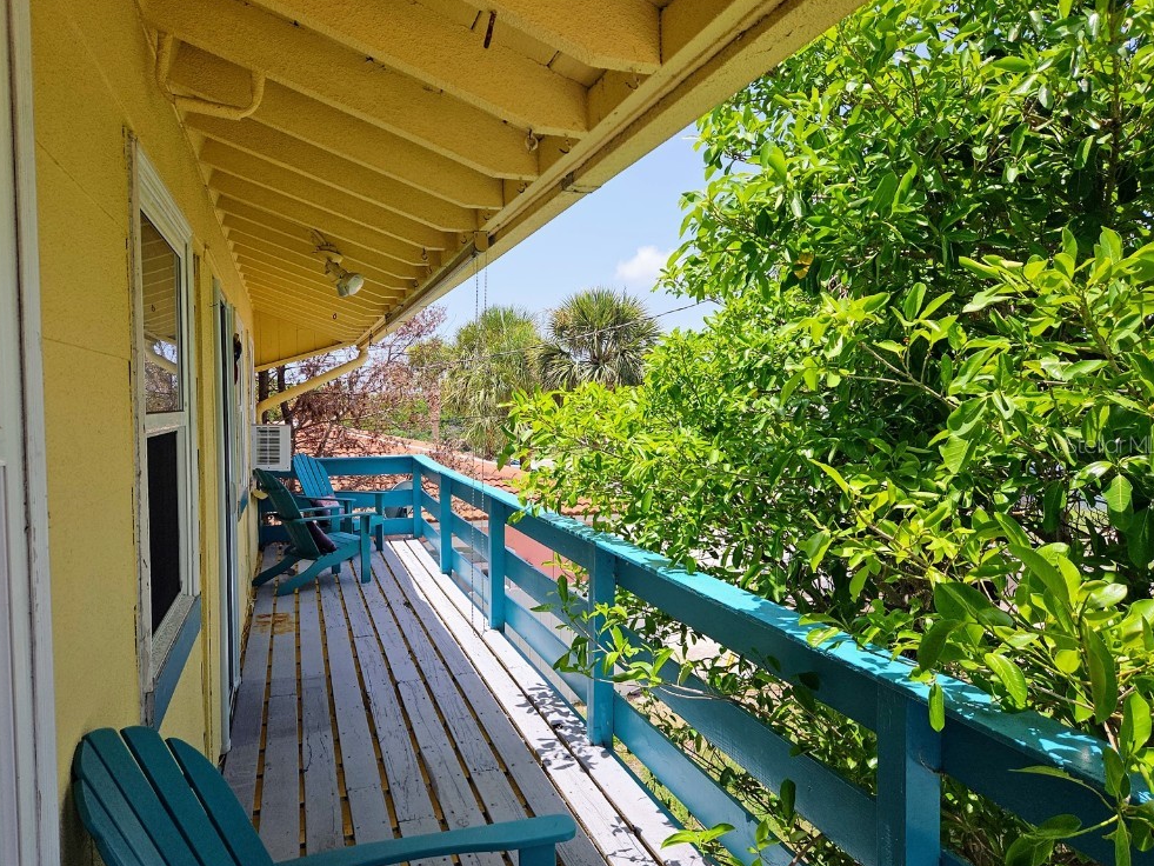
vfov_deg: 56.8
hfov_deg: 71.6
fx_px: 800
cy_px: 444
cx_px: 573
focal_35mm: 24
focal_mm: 5.4
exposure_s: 1/1189
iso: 25
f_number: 1.8
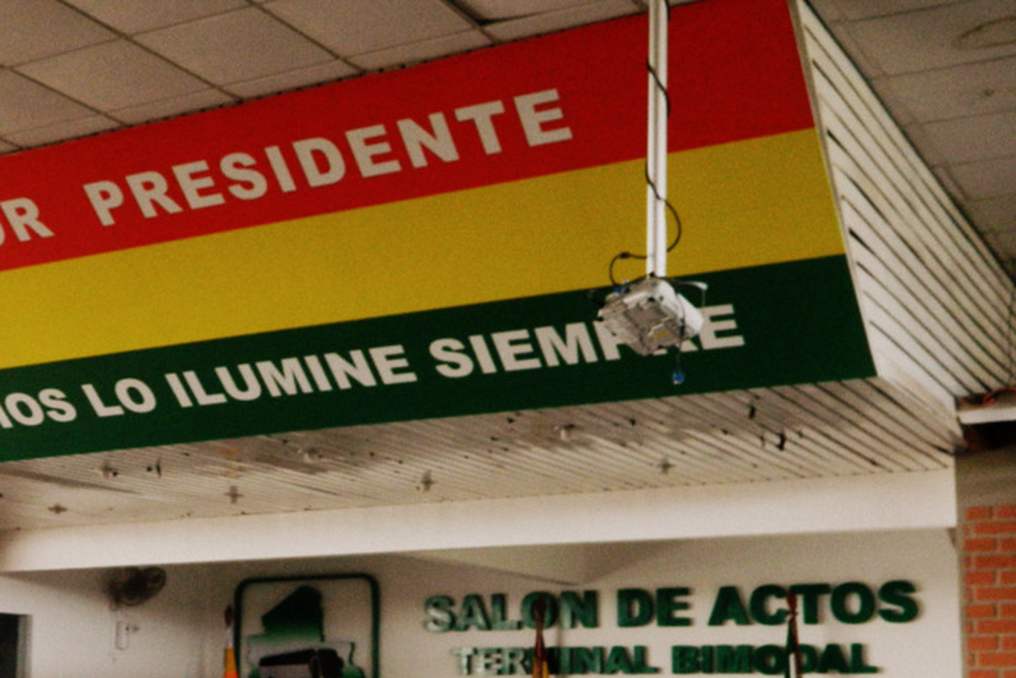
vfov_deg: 23.1
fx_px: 1637
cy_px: 532
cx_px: 363
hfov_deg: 34.2
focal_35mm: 58
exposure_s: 1/40
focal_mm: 5.6
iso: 280
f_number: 3.2
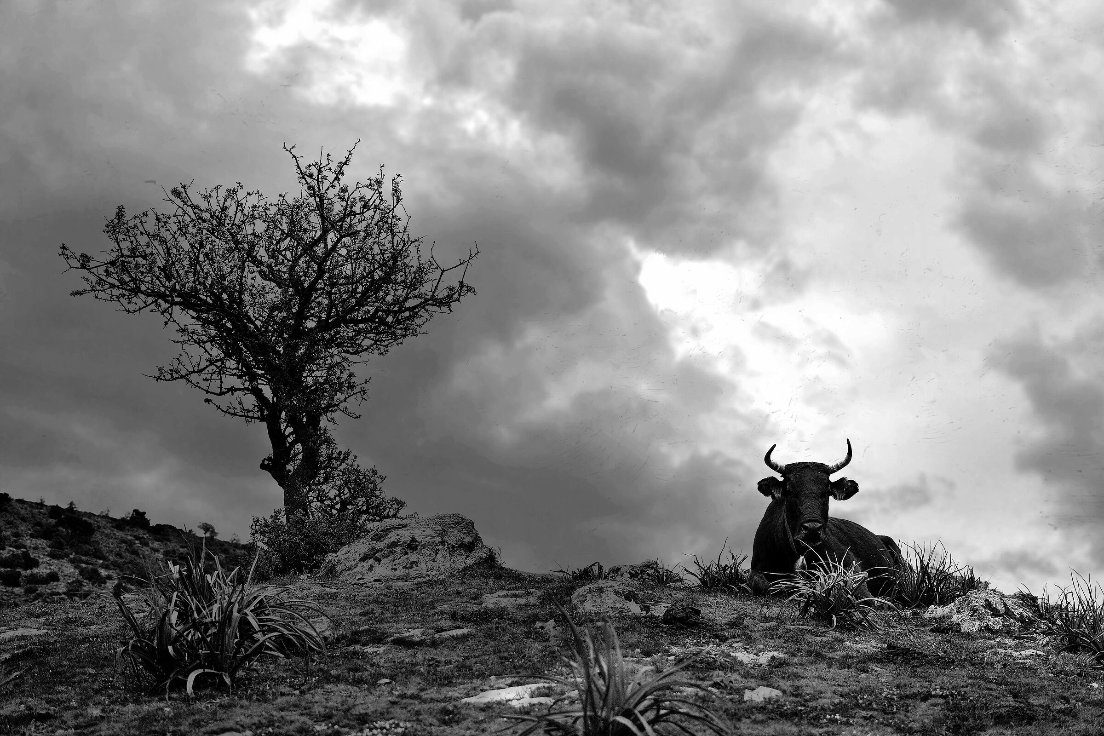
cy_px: 368
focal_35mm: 52
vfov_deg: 25.8
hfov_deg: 37.9
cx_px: 552
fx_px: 1610
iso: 100
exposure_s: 1/4000
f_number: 2.5
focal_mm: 35
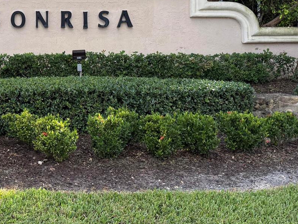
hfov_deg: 29.4
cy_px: 13
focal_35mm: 62
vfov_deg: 22.9
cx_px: 8
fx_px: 534
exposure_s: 1/1464
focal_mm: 6.76
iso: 100
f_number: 1.78
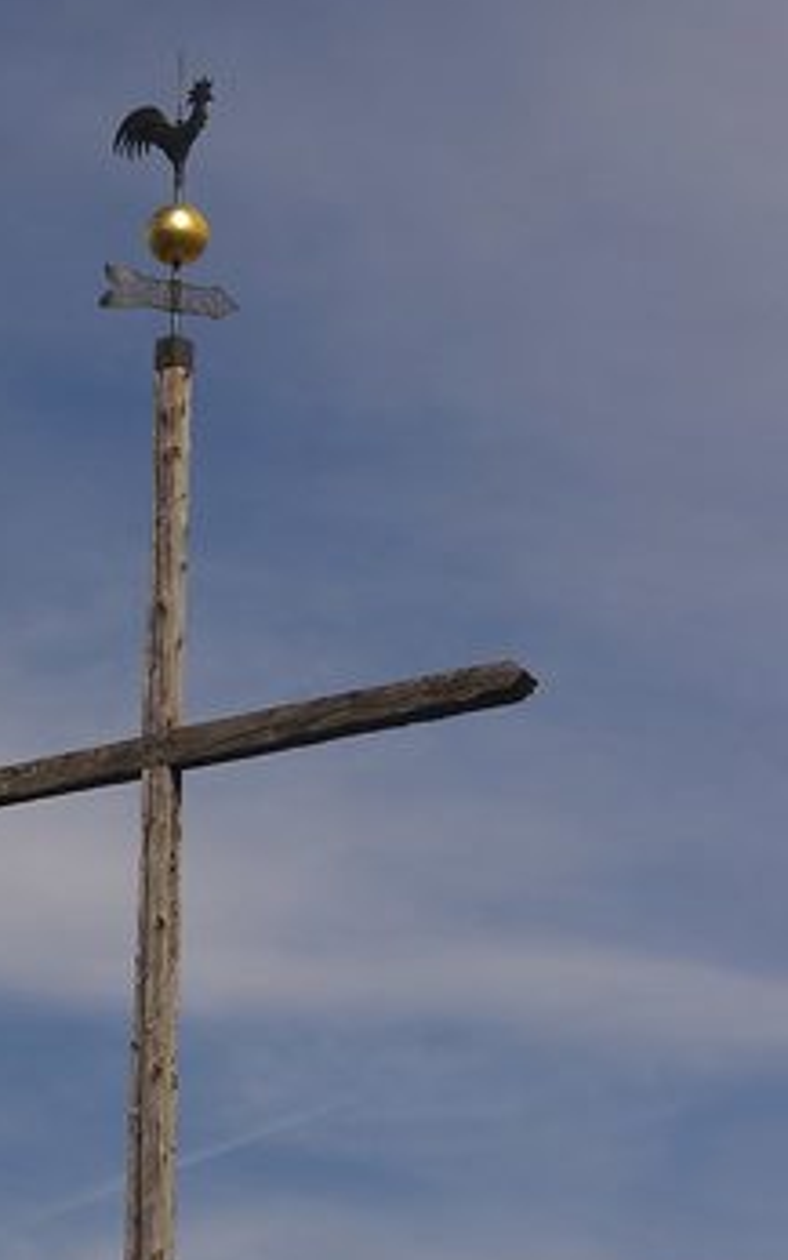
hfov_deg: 7.1
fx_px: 6354
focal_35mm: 185
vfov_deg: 11.3
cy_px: 712
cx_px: 178
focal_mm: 70
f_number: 8
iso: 200
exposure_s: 1/400
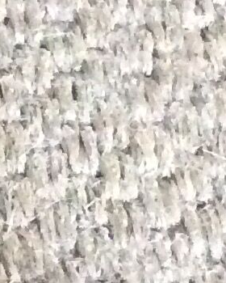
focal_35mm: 231
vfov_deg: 7.8
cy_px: 640
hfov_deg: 6.3
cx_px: -390
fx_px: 1931
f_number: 2.4
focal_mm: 3.3
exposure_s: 1/17
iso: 500
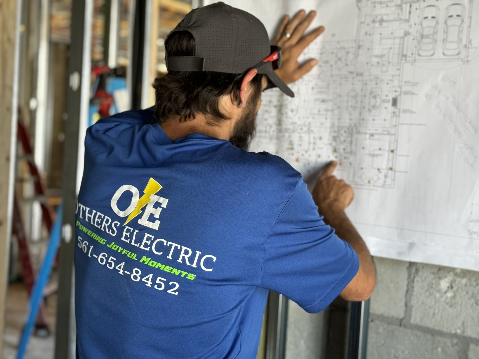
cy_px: 180
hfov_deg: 39.7
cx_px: 240
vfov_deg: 30.3
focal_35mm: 48
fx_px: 664
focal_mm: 6.86
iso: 200
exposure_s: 1/60
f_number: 1.78
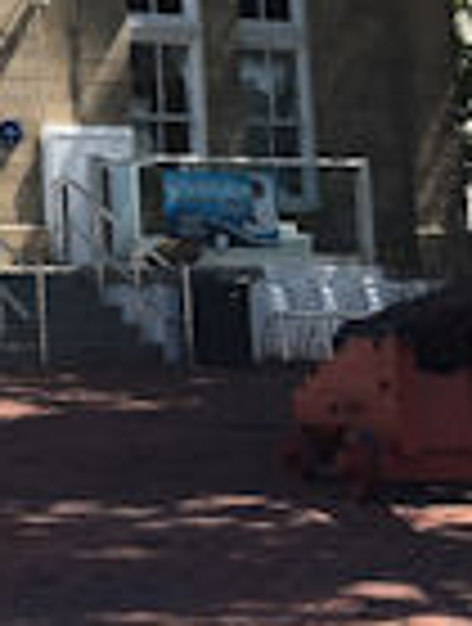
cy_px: -146
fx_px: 2009
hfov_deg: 12.8
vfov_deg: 16.8
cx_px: -202
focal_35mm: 111
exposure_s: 1/663
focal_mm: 4.15
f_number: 2.2
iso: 25
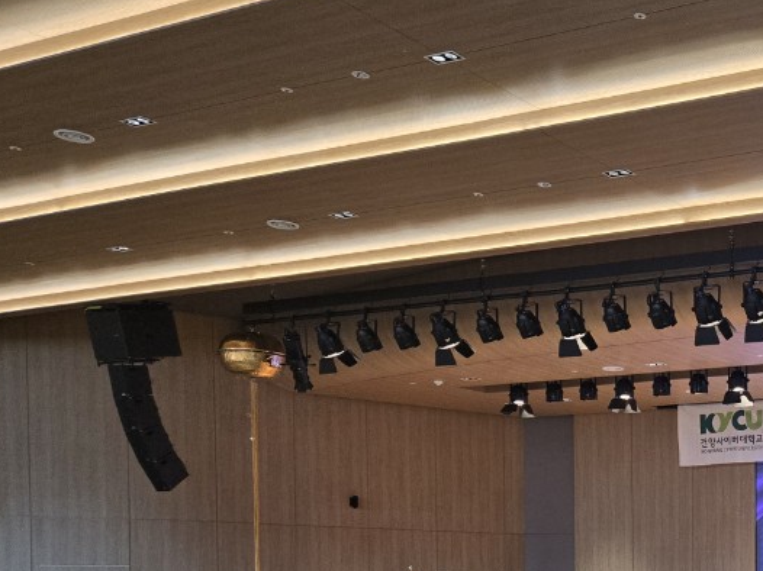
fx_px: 1234
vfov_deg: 24.3
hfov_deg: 30.0
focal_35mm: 56
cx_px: 888
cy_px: 635
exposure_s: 1/180
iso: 200
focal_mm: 5.4
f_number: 1.8
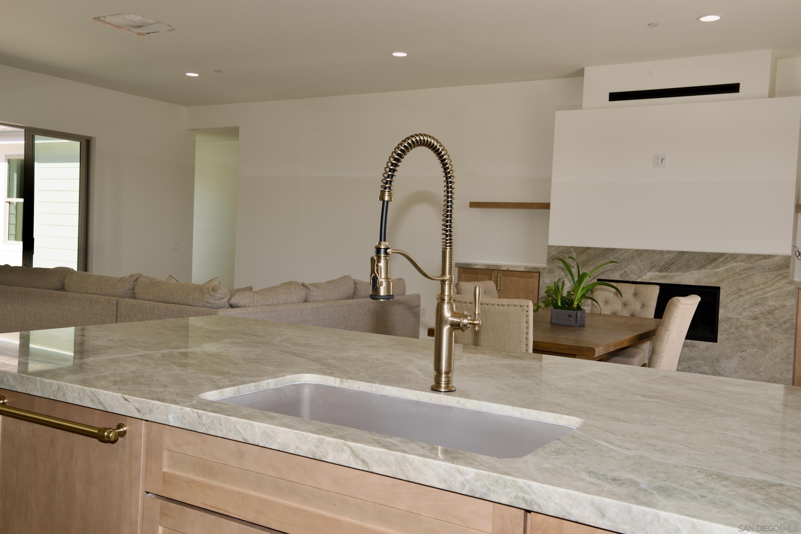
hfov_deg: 54.4
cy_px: 267
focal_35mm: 35
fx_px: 779
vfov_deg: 37.9
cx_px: 400
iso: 100
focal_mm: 35
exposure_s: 1/60
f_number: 10
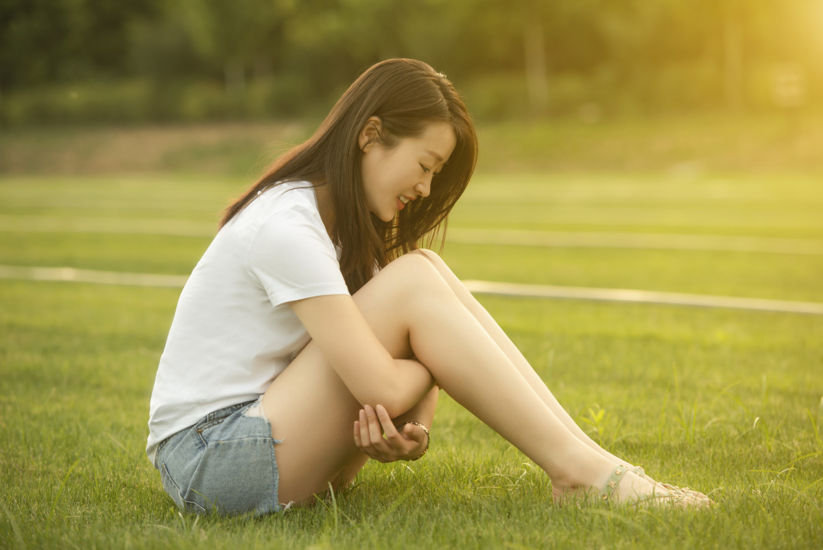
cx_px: 412
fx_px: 3430
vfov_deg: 9.2
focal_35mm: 150
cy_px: 275
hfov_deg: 13.7
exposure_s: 1/160
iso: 250
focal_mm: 150
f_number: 22
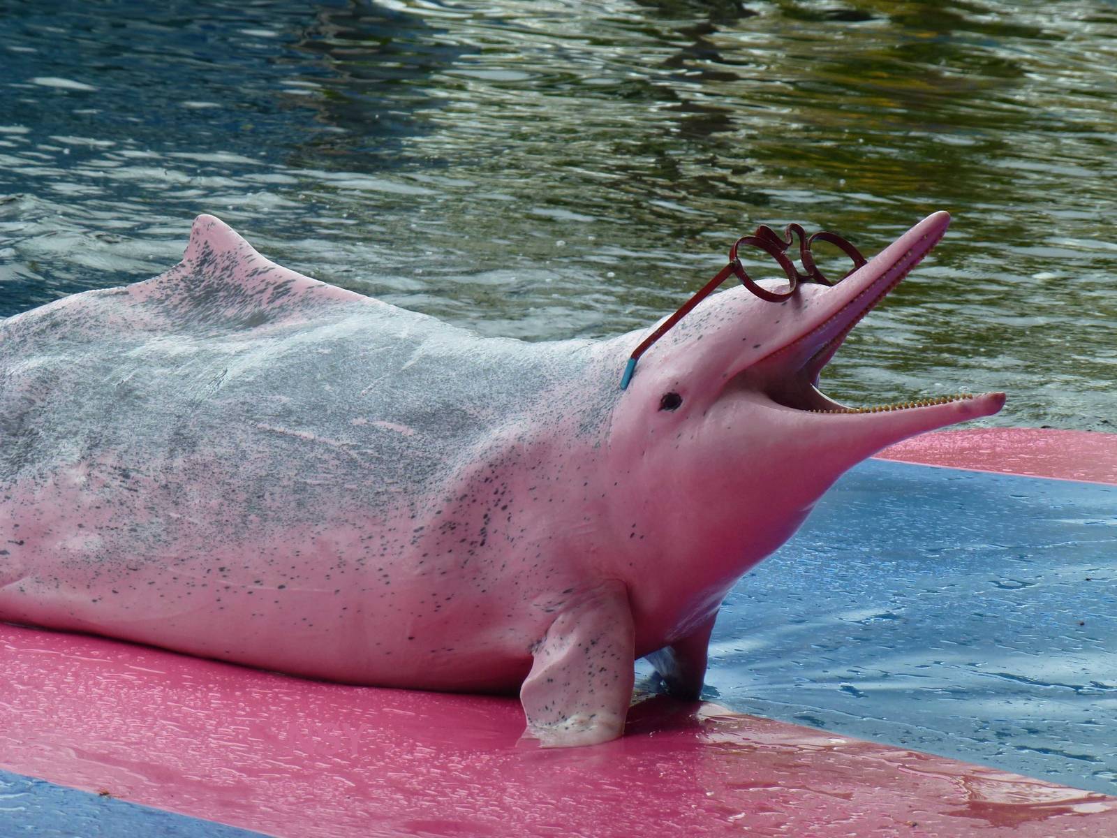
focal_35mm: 214
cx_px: 558
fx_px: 6905
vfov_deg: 6.9
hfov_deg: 9.2
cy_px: 419
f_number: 5.5
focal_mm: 38.3
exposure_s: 1/250
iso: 100
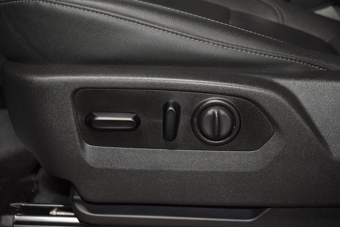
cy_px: 114
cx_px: 170
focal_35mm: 75
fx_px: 708
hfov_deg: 27.0
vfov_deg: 18.2
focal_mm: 50
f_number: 4.5
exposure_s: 1/50
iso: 2500
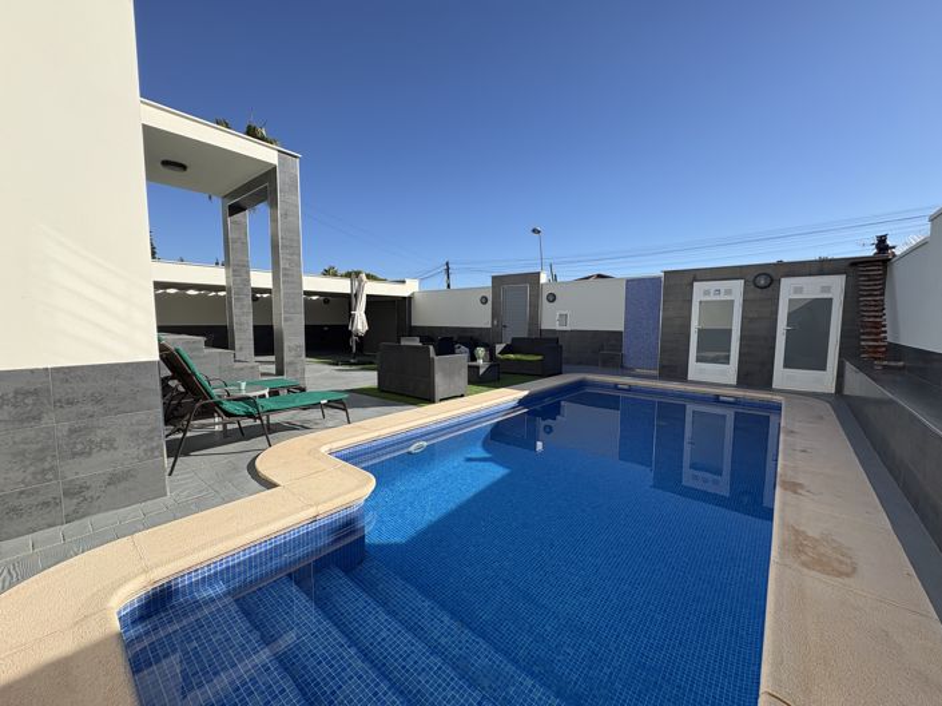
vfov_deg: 85.6
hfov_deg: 102.1
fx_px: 381
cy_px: 353
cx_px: 471
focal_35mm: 14
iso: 50
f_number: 2.2
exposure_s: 1/1976
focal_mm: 2.22
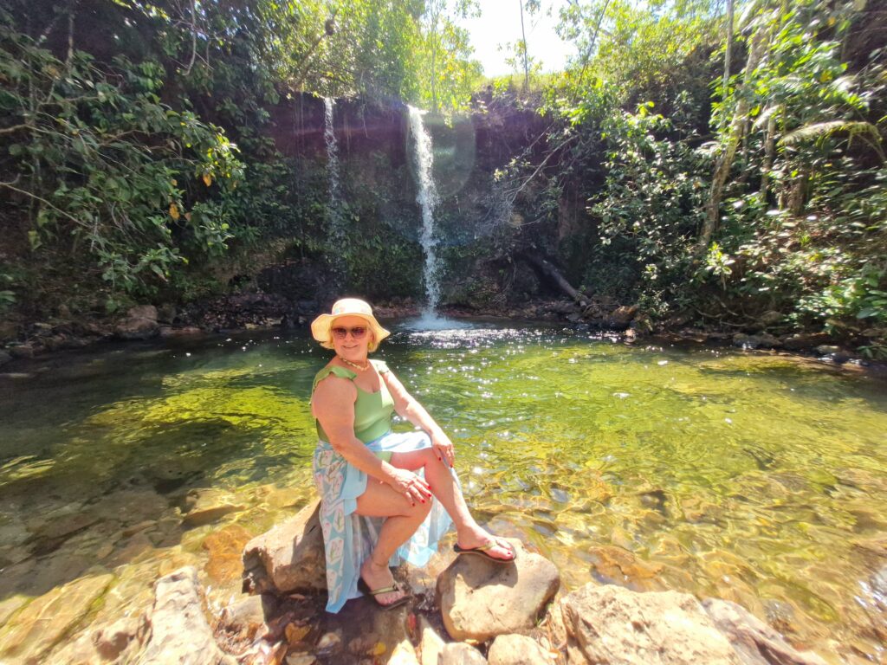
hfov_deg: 106.2
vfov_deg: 89.9
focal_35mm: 13
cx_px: 444
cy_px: 332
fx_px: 333
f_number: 2.2
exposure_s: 1/400
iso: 50
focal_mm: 1.74
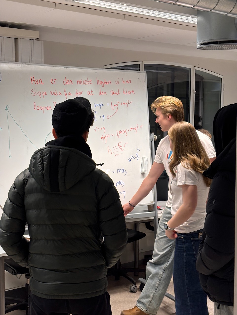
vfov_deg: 36.8
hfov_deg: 28.0
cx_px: 118
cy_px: 158
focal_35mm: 52
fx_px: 475
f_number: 1.6
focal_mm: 5.96
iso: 64
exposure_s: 1/50
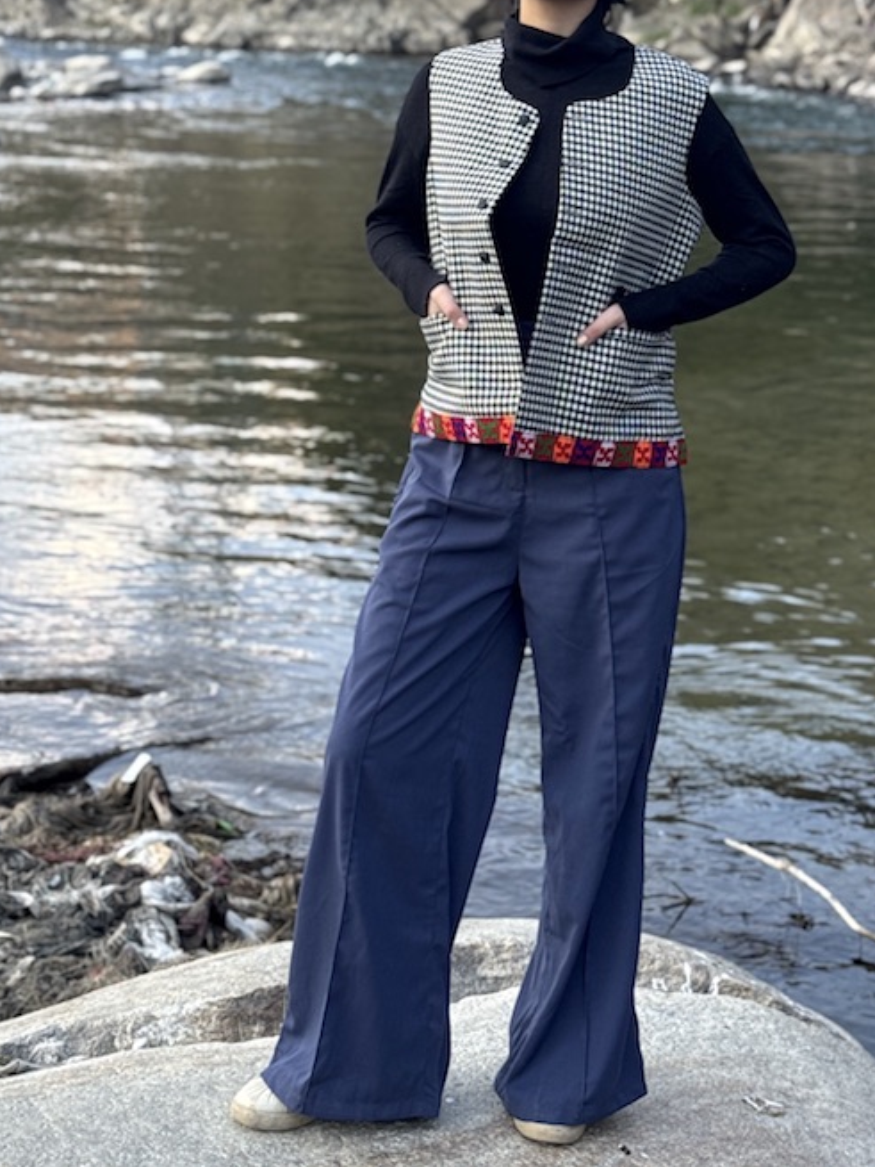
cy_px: 283
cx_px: 507
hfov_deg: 20.1
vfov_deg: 26.3
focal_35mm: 73
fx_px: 2461
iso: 64
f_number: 1.78
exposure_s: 1/264
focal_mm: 6.76
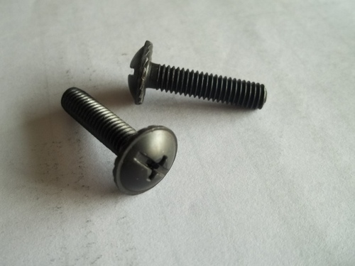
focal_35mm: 36
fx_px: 369
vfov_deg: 39.7
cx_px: 178
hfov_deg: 51.4
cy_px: 133
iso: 64
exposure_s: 1/40
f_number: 3.1
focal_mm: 6.5
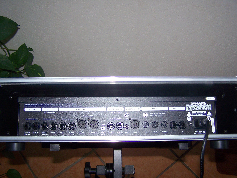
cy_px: 89
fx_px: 260
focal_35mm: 38
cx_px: 118
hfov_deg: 49.0
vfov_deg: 37.7
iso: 80
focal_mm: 6.3
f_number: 2.8
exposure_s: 1/60
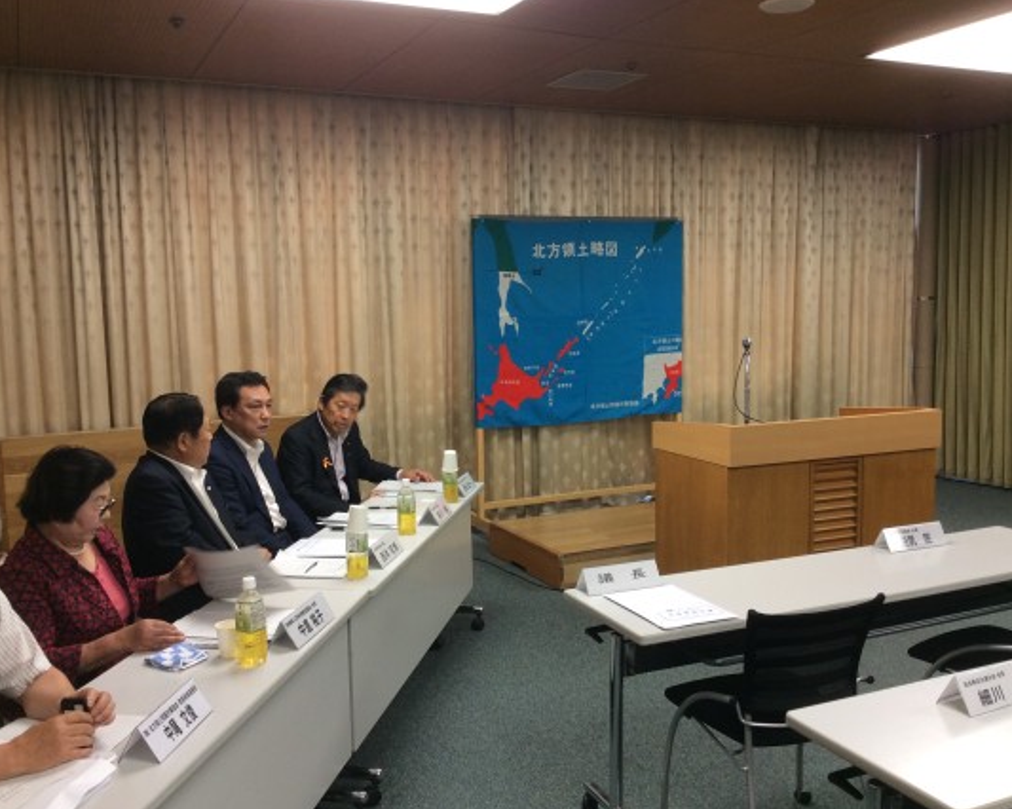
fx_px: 1048
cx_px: 503
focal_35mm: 35
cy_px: 404
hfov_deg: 51.5
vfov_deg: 42.2
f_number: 2.4
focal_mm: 3.3
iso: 40
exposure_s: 1/30
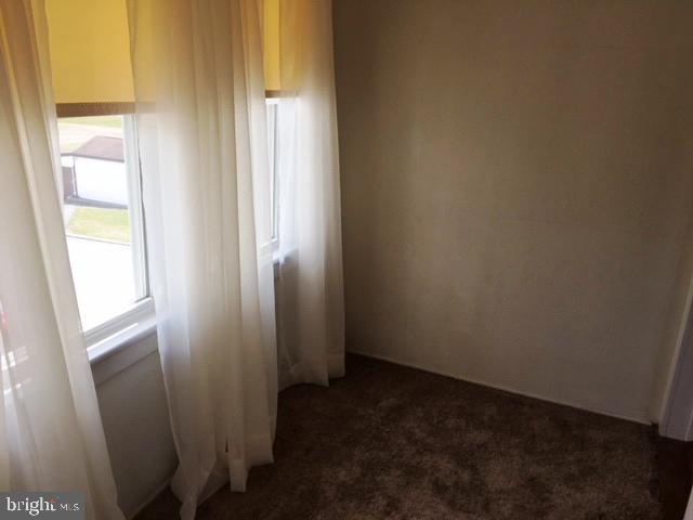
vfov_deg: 48.2
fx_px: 581
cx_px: 346
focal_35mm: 29
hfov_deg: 61.7
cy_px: 260
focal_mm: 4.15
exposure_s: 1/195
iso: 25
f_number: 2.2
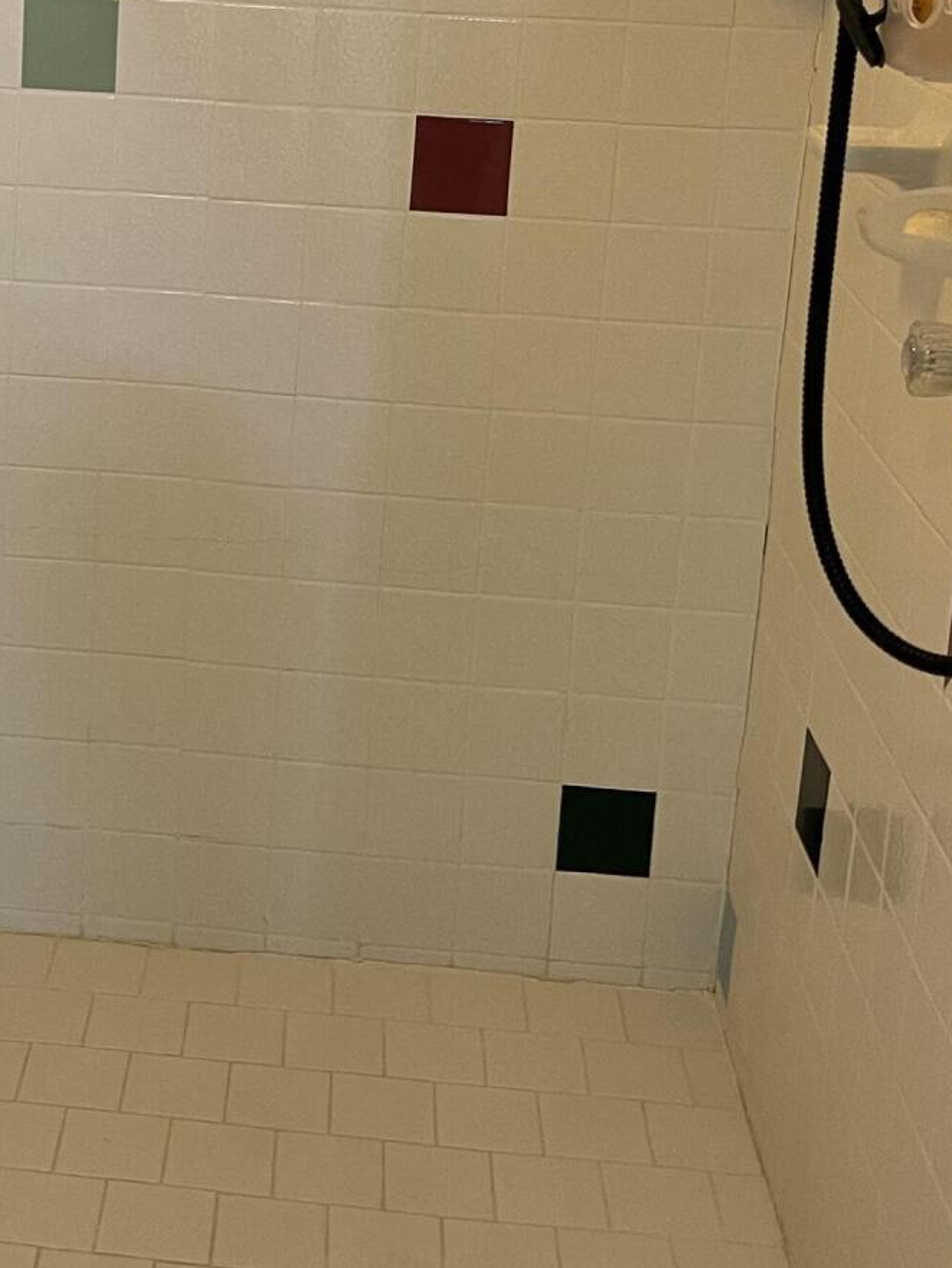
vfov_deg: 31.8
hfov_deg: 24.3
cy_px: 245
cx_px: 157
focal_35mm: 59
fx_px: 2163
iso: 160
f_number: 1.6
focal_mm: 5.1
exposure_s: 1/60
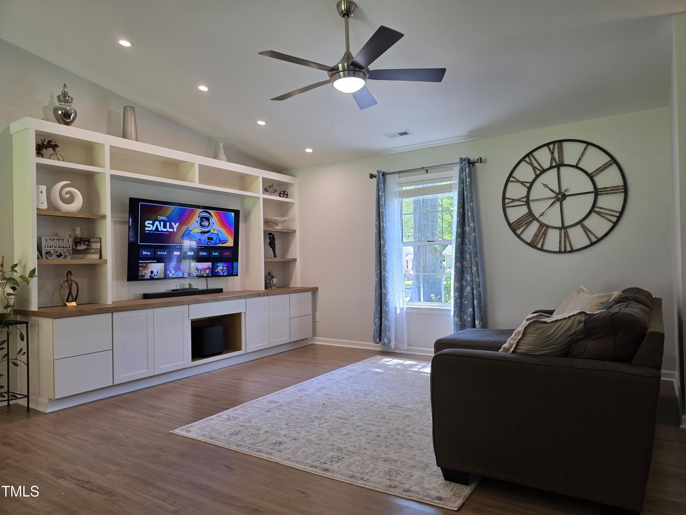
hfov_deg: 73.9
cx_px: 343
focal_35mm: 23
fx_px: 456
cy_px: 258
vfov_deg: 58.9
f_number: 1.7
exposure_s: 1/120
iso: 80
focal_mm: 6.3
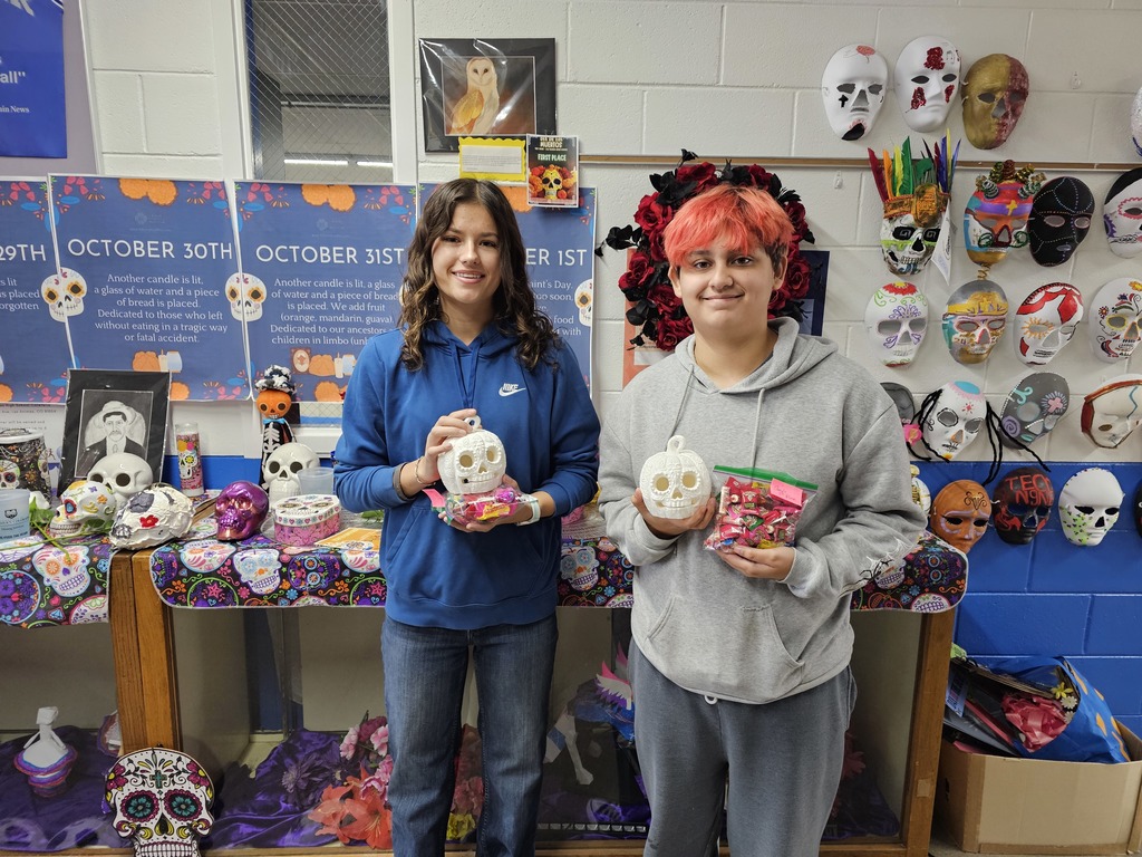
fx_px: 759
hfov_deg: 73.9
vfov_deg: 58.9
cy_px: 428
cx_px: 571
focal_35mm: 23
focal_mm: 6.3
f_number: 1.7
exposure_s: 1/120
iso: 640
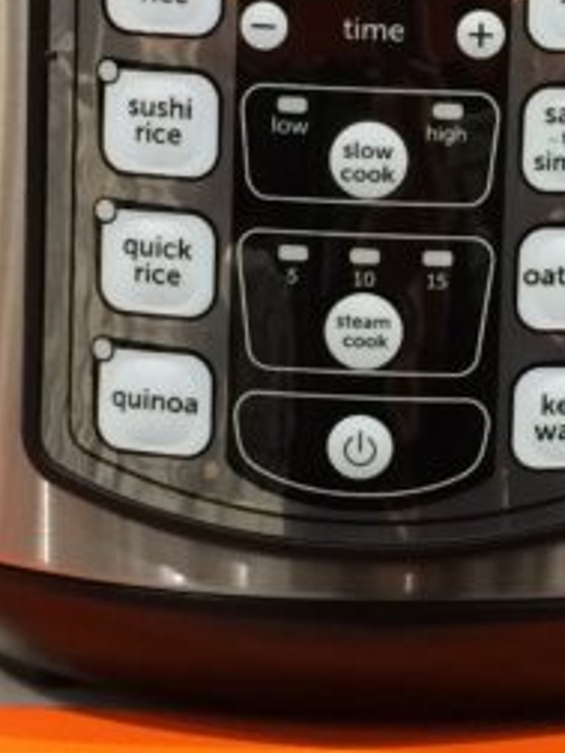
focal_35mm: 118
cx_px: 619
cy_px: 99
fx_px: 2568
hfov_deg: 12.3
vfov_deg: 16.5
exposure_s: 1/30
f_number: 2.2
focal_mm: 4.15
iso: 200
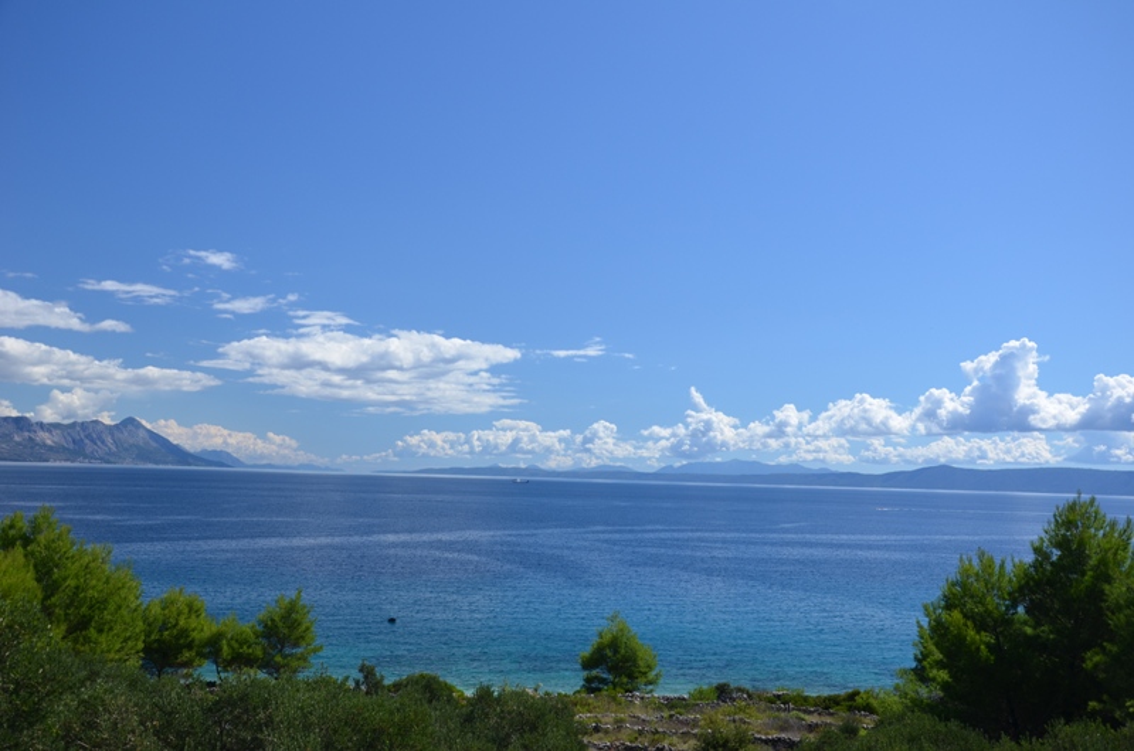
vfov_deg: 39.8
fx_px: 1037
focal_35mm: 33
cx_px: 567
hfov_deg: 57.3
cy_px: 376
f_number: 8
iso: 140
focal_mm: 22
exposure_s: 1/250
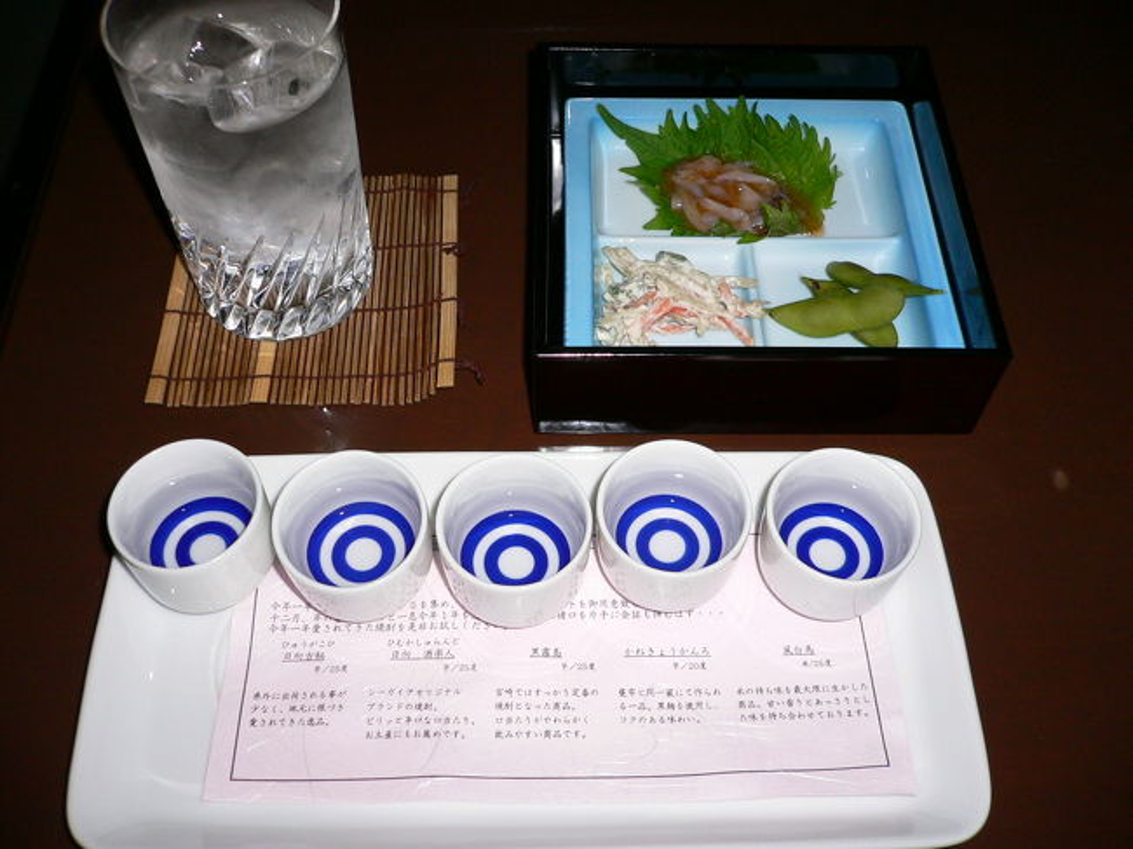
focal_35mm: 35
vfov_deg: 40.7
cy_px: 424
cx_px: 566
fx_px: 1145
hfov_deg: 52.6
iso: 100
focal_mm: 5.8
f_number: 2.8
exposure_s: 1/60
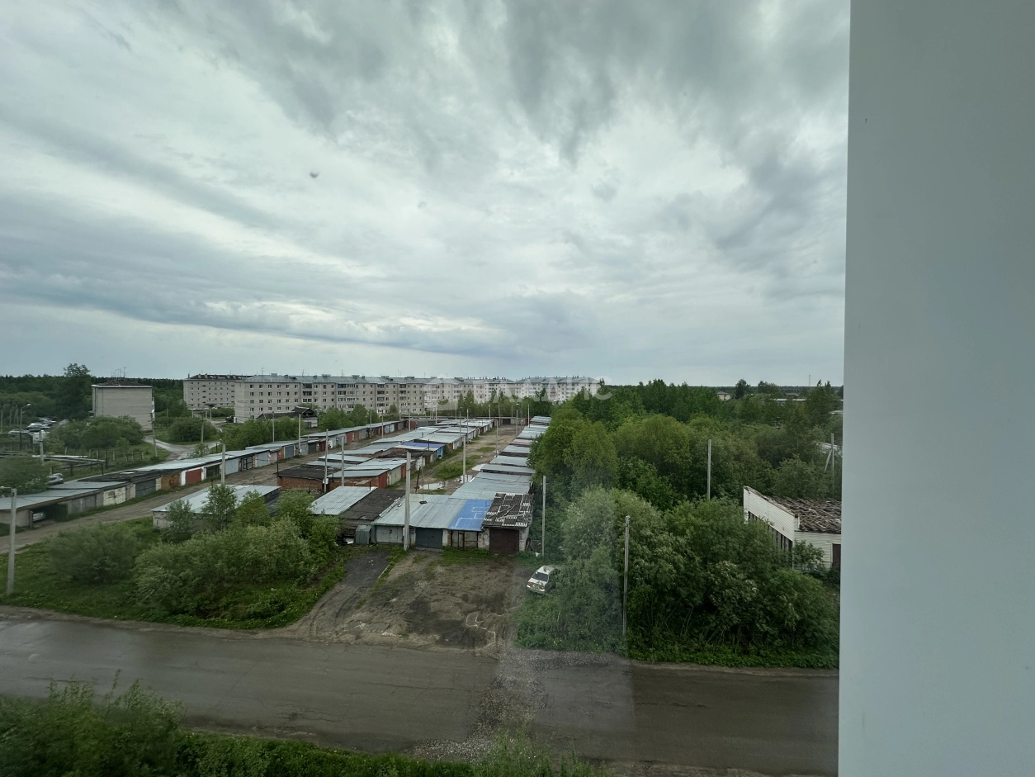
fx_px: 419
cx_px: 518
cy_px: 388
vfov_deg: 85.7
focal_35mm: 14
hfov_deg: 102.1
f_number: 2.2
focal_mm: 2.22
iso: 40
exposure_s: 1/720
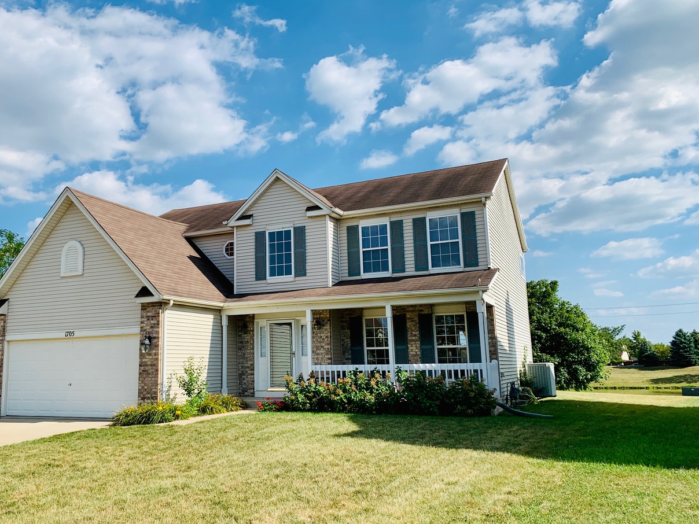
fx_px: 626
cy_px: 264
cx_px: 284
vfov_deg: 45.4
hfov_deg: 57.9
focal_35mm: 31
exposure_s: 1/2915
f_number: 1.8
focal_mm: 4.25
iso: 25
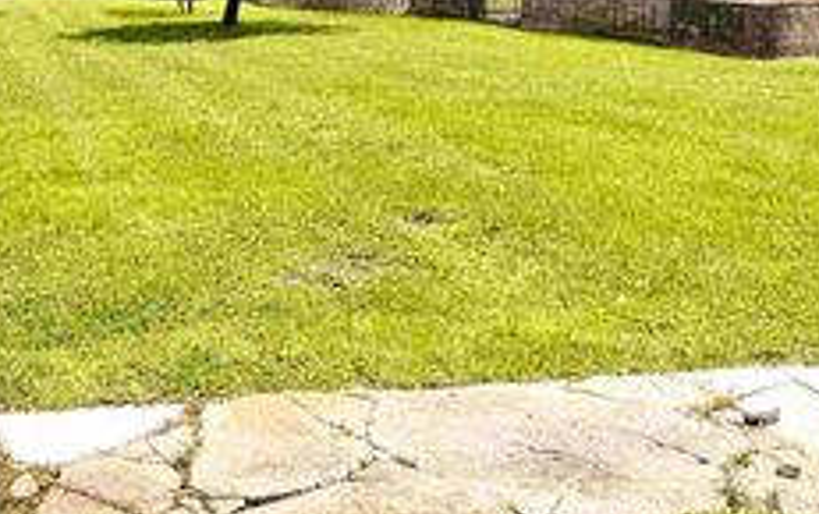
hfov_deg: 34.4
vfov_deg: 22.7
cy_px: 2
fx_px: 1229
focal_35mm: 55
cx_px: 50
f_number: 1.78
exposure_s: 1/7353
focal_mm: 6.76
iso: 80
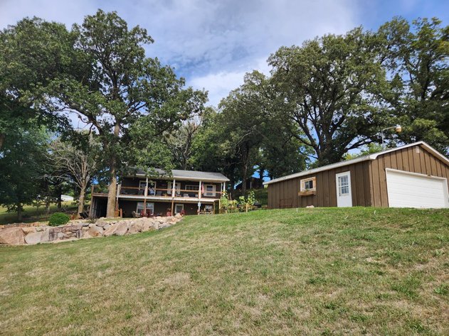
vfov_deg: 58.9
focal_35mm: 23
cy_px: 168
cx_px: 224
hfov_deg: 73.9
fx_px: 298
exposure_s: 1/1123
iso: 20
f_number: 1.8
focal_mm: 5.4
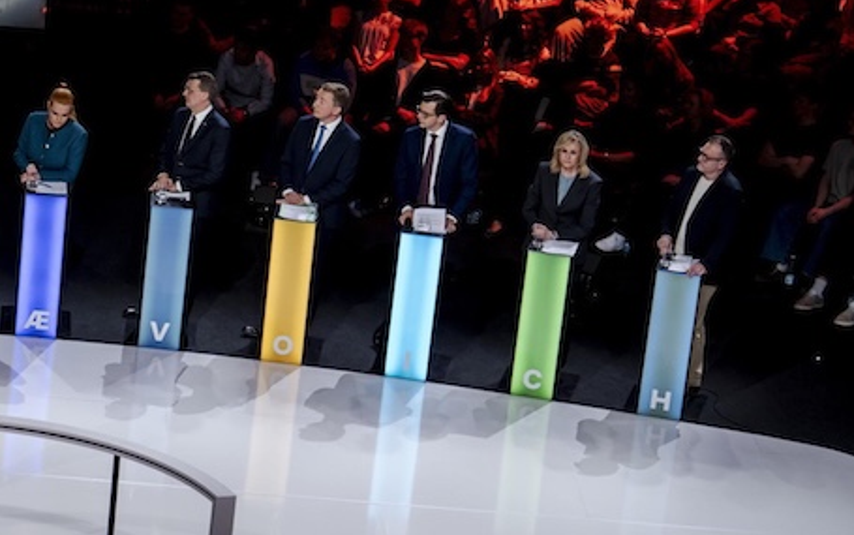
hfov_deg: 11.0
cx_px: -105
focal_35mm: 188
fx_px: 4378
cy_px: 434
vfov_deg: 7.0
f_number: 2.8
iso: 800
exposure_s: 1/200
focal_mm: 70
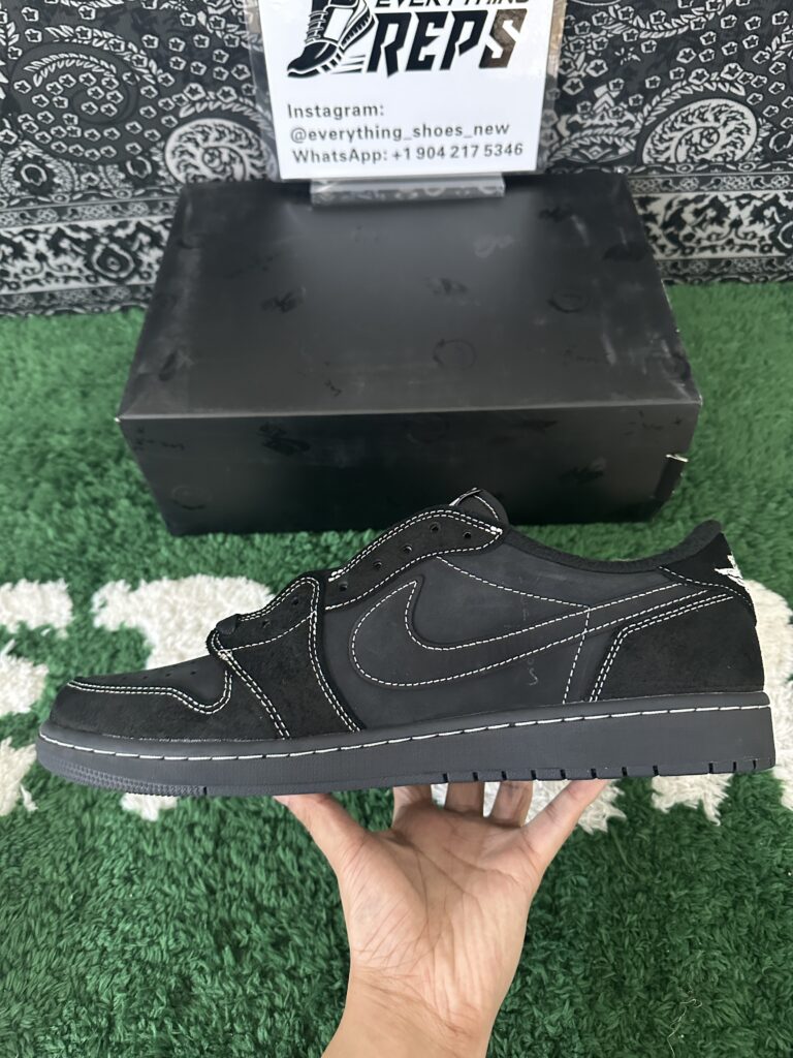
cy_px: 529
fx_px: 733
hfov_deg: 56.8
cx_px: 396
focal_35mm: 24
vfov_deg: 71.6
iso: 1000
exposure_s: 1/33
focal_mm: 6.86
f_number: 1.78
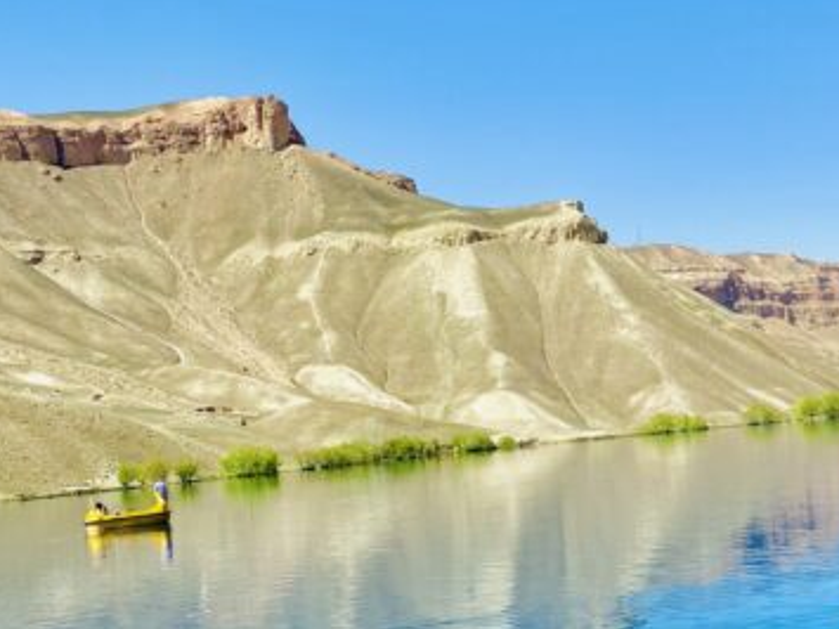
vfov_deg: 32.4
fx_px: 1066
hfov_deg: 42.9
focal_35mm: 44
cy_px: 447
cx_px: 473
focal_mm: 4.25
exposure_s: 1/2513
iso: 32
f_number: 1.8
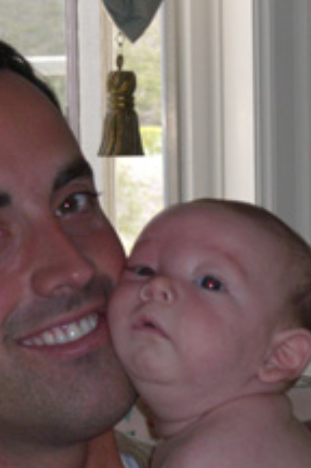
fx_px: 2847
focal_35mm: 219
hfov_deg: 6.2
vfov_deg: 9.4
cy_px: 272
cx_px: 89
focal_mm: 23.7
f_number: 5.4
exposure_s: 1/60
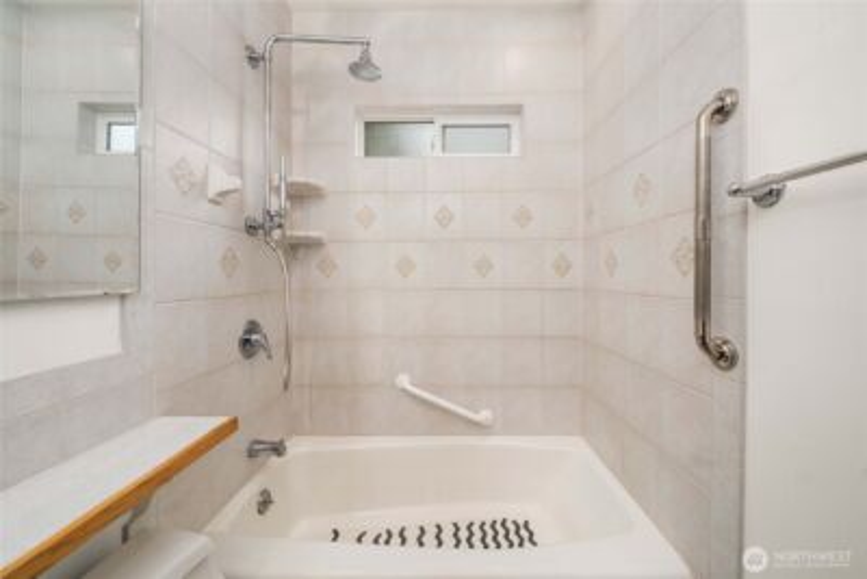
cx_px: 434
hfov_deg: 112.6
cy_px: 290
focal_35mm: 12
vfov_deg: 90.1
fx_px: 289
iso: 125
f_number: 7.1
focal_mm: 12
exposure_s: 1/60
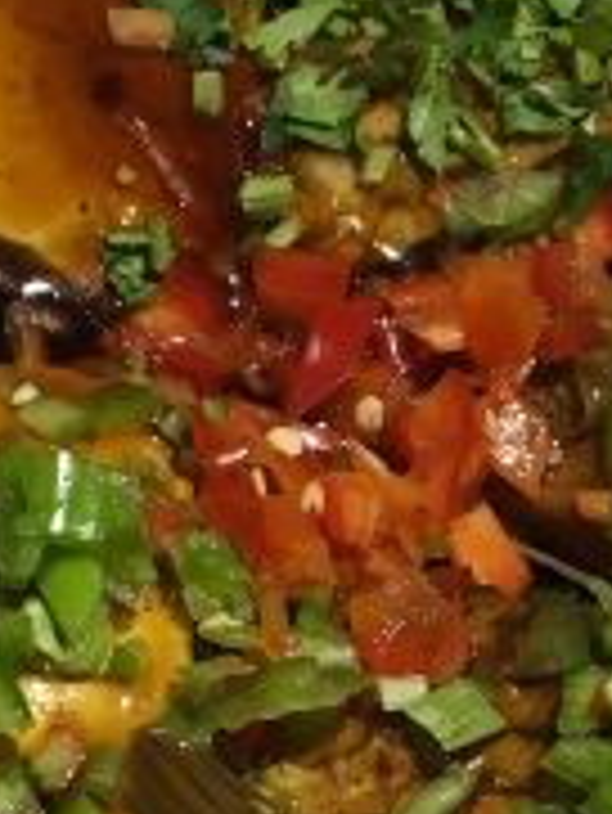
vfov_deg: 16.9
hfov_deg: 13.2
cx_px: 367
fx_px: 2637
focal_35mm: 112
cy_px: 935
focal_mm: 4.15
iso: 64
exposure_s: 1/33
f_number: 2.2
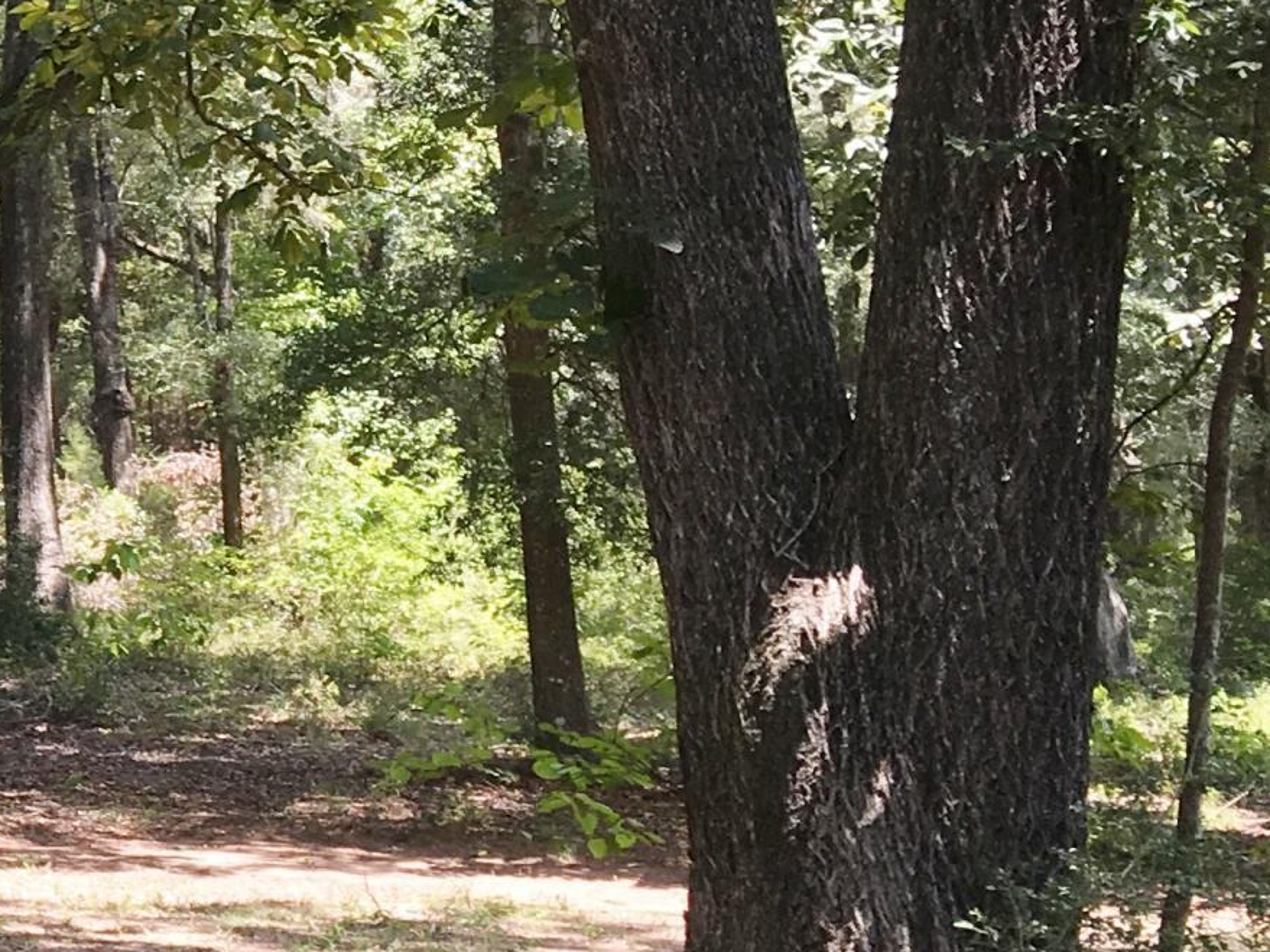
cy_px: 386
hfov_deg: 17.3
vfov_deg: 14.9
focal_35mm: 99
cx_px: -787
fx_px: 3632
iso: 25
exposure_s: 1/234
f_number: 2.2
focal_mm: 4.15
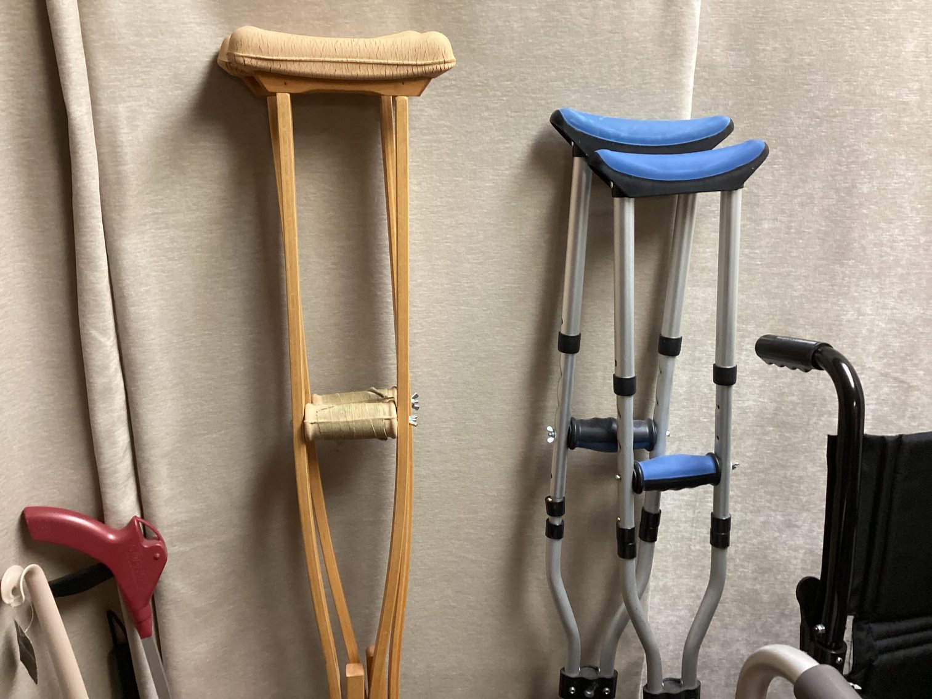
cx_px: 466
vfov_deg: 45.4
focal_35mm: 31
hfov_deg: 58.3
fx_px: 835
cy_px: 350
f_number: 2.4
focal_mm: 3.3
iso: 250
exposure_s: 1/40
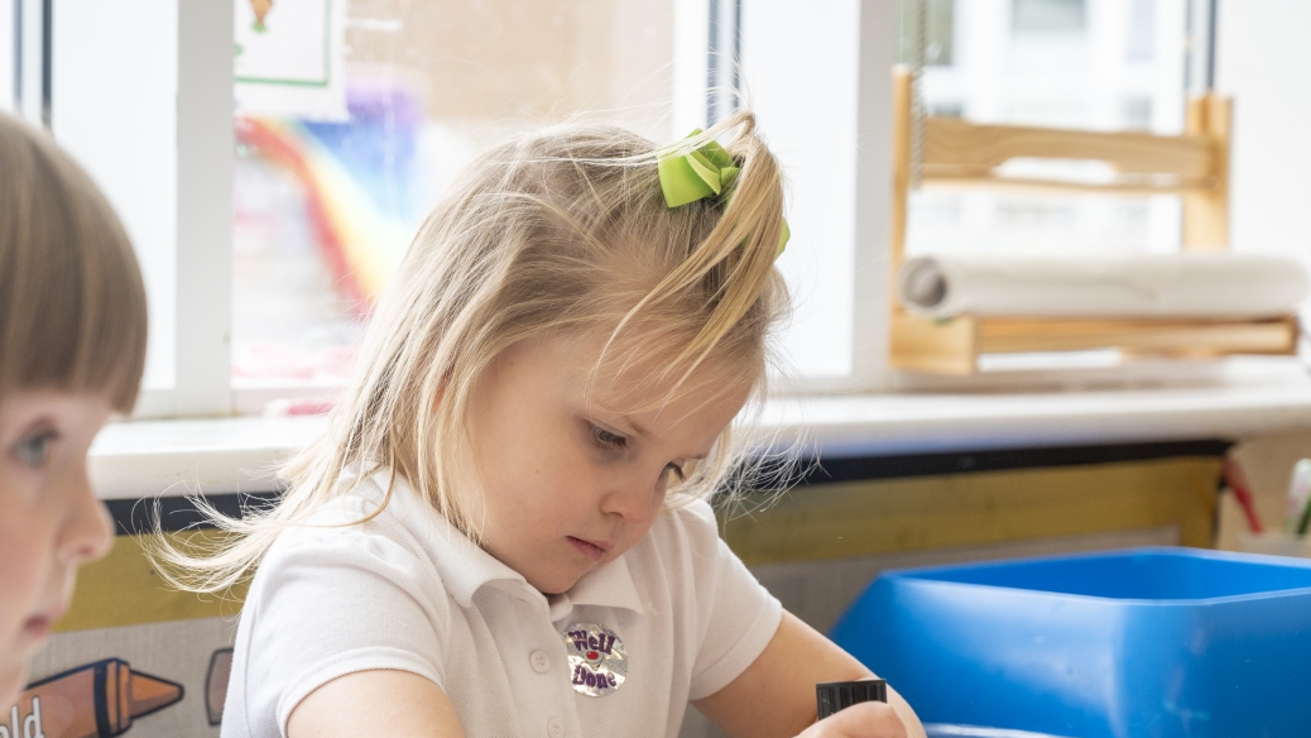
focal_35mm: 113
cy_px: 555
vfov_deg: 10.7
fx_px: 3928
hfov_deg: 18.9
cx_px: 486
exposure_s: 1/400
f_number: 4
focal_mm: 70
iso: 500
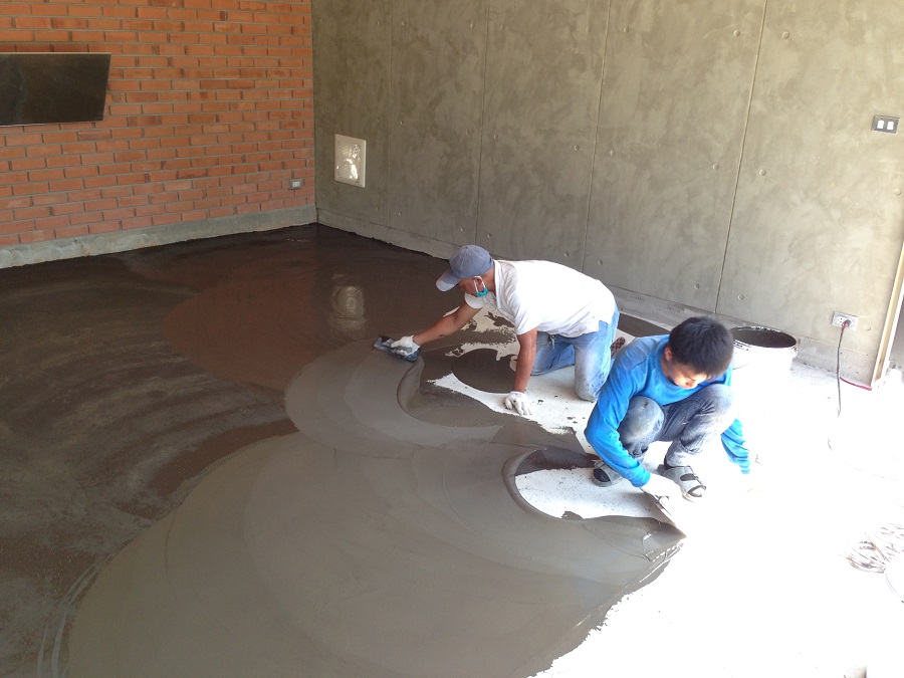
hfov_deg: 55.4
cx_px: 452
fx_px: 862
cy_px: 339
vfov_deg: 42.9
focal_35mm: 33
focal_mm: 4.12
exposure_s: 1/60
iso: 50
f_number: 2.4
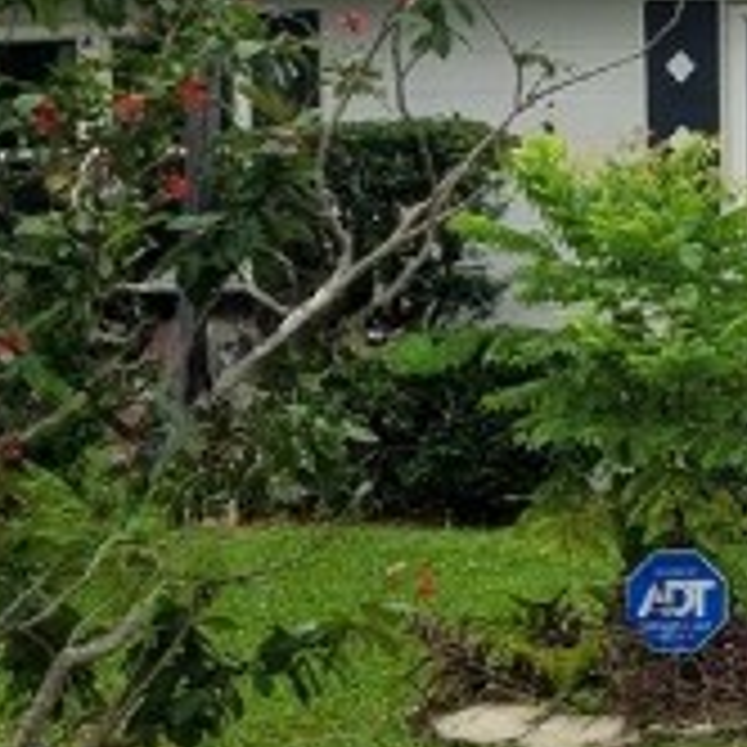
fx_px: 3467
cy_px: 310
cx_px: 1809
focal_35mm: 142
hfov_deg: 10.5
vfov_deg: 12.3
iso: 40
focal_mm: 5.4
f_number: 1.8
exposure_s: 1/1250
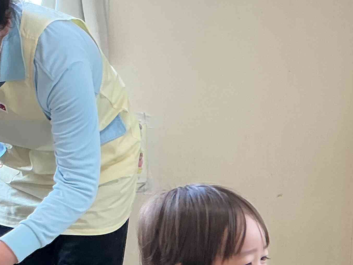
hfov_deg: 21.1
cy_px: 297
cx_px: 429
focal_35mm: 86
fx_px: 877
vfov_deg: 16.6
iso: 32
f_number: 1.8
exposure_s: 1/100
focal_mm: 3
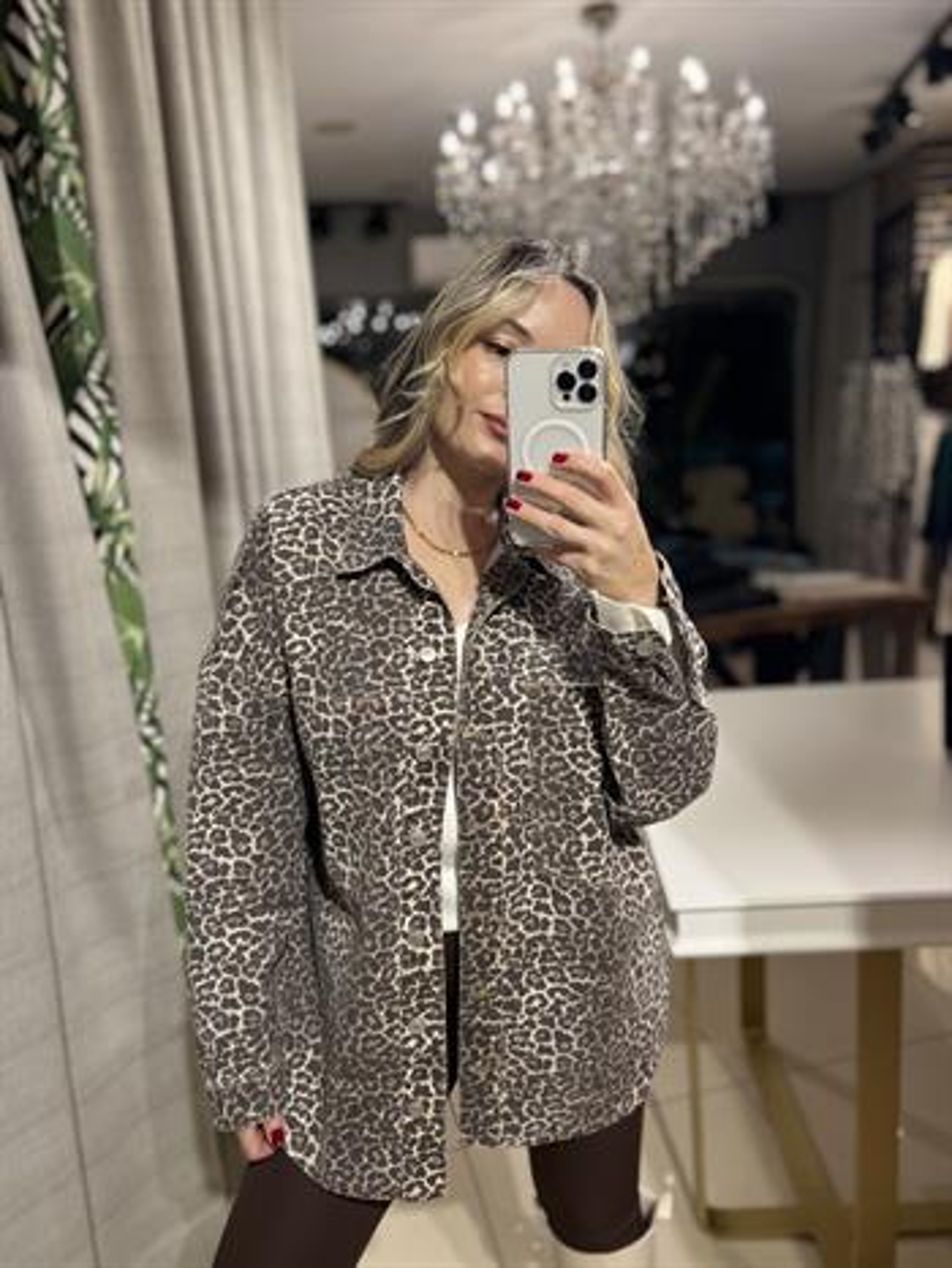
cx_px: 476
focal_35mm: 26
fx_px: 953
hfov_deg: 53.1
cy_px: 634
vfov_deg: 67.3
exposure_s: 1/100
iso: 32
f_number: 1.5
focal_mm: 5.7
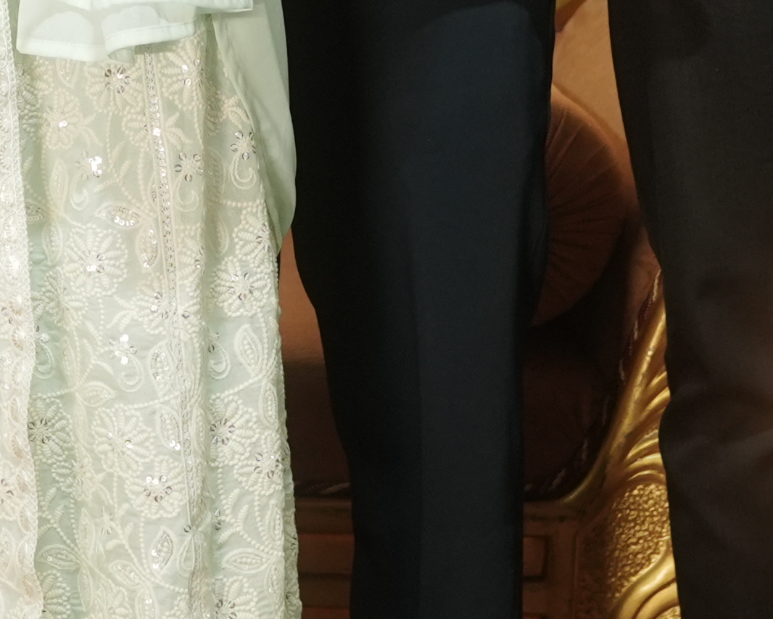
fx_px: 4942
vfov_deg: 7.0
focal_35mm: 216
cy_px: -356
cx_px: -57
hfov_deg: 8.9
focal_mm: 35
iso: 800
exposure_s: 1/200
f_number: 3.2
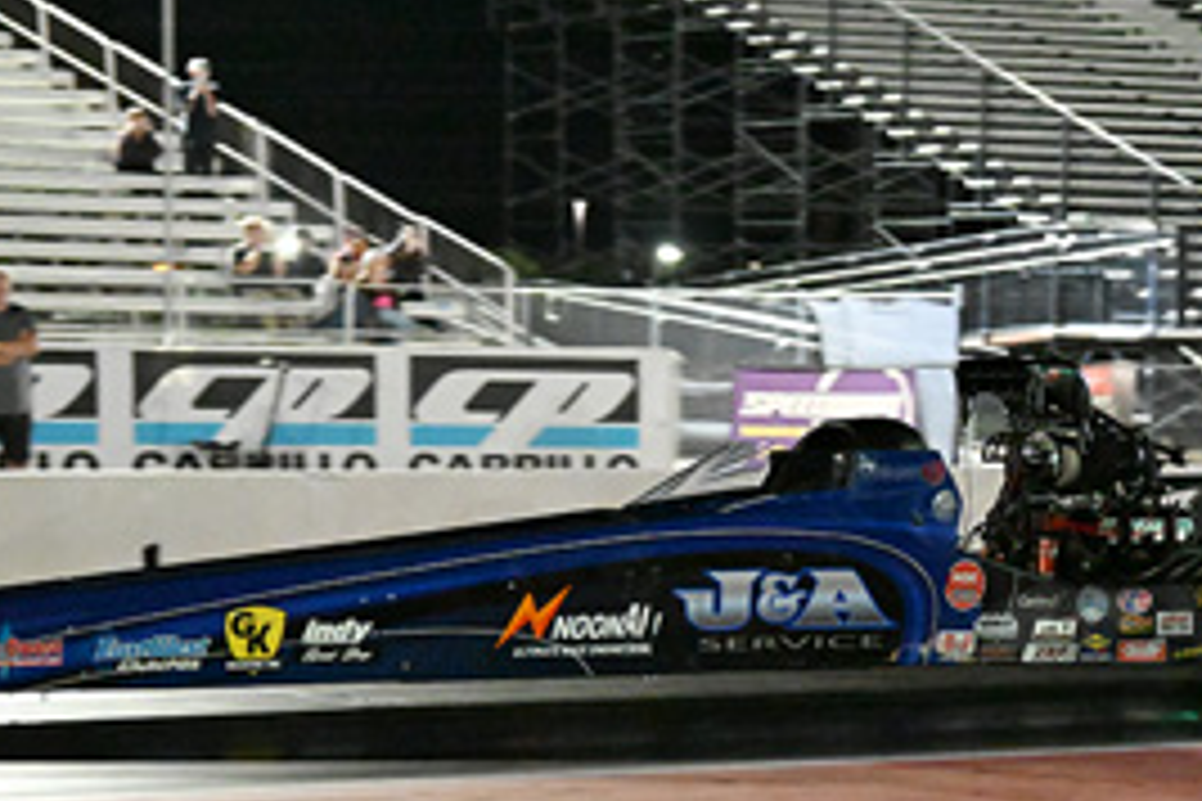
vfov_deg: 10.4
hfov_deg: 15.6
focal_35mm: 131
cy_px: 702
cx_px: 558
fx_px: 4374
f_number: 2.8
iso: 25600
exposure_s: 1/800
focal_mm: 70
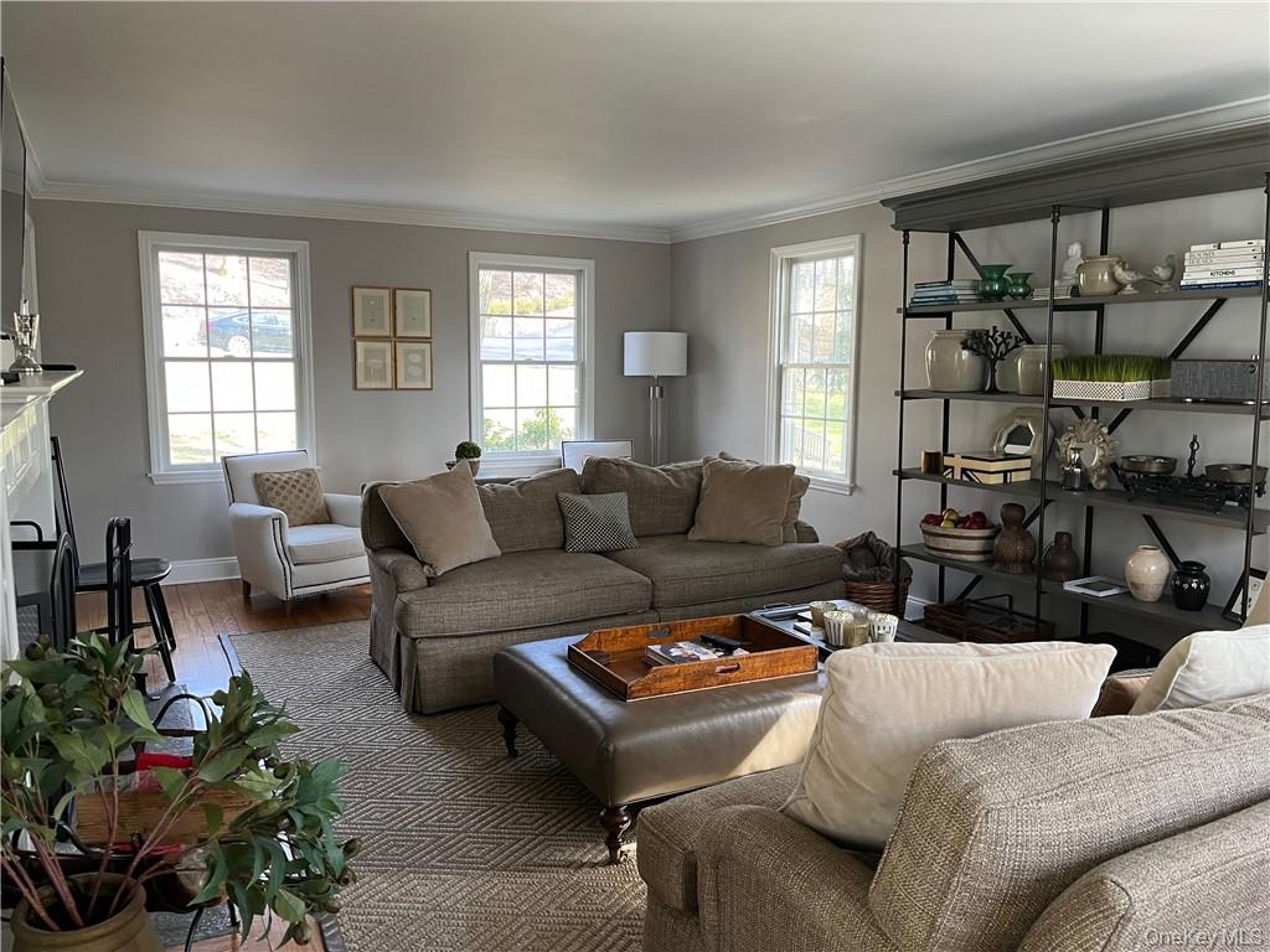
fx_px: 954
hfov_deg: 67.3
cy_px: 476
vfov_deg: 53.1
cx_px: 635
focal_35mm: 26
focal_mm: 5.1
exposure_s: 1/60
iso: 160
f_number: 1.6
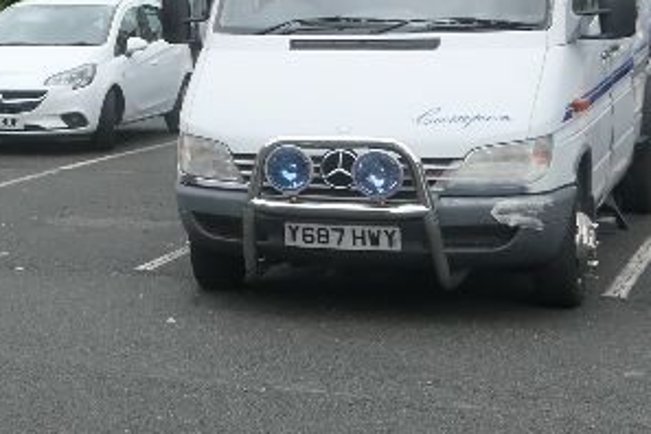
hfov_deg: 18.6
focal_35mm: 97
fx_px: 1754
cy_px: -4
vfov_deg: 13.9
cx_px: -331
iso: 125
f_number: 2.8
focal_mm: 8.8
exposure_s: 1/500
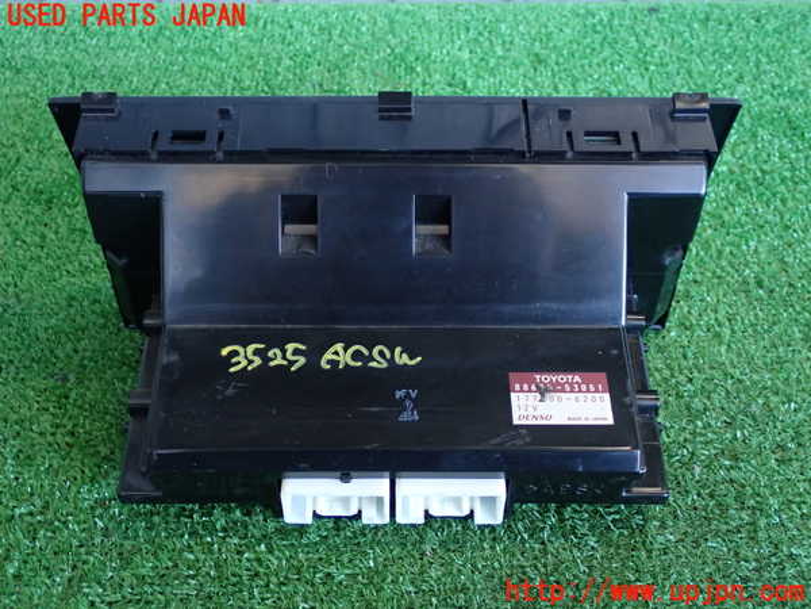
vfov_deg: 30.9
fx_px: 1101
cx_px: 406
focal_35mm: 47
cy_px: 304
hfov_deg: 40.4
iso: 400
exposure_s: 1/50
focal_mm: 8.4
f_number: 3.1
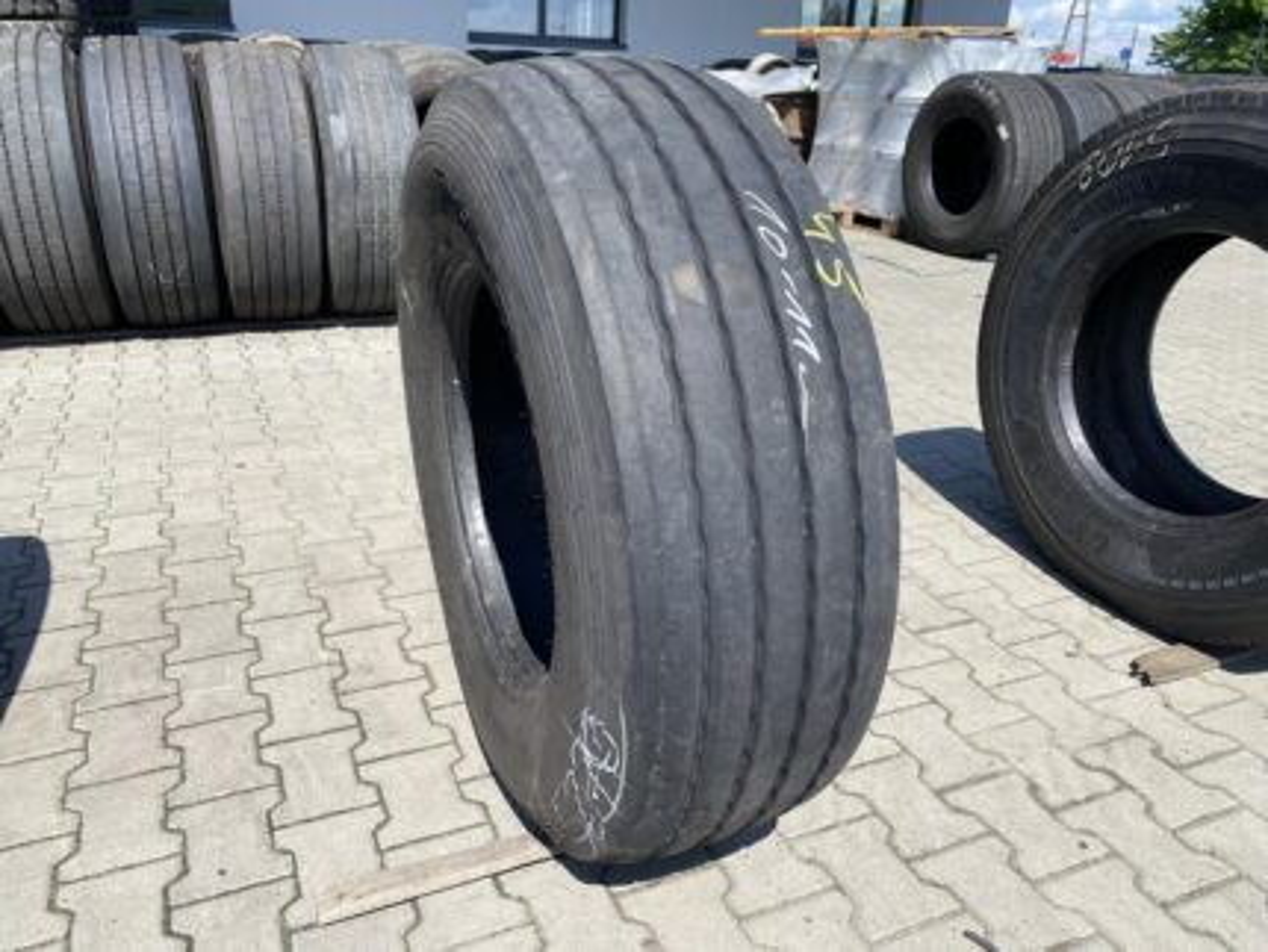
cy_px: 476
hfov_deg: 67.3
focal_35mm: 26
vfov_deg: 53.1
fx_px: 953
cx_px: 634
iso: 32
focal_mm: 4.25
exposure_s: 1/1678
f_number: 1.8
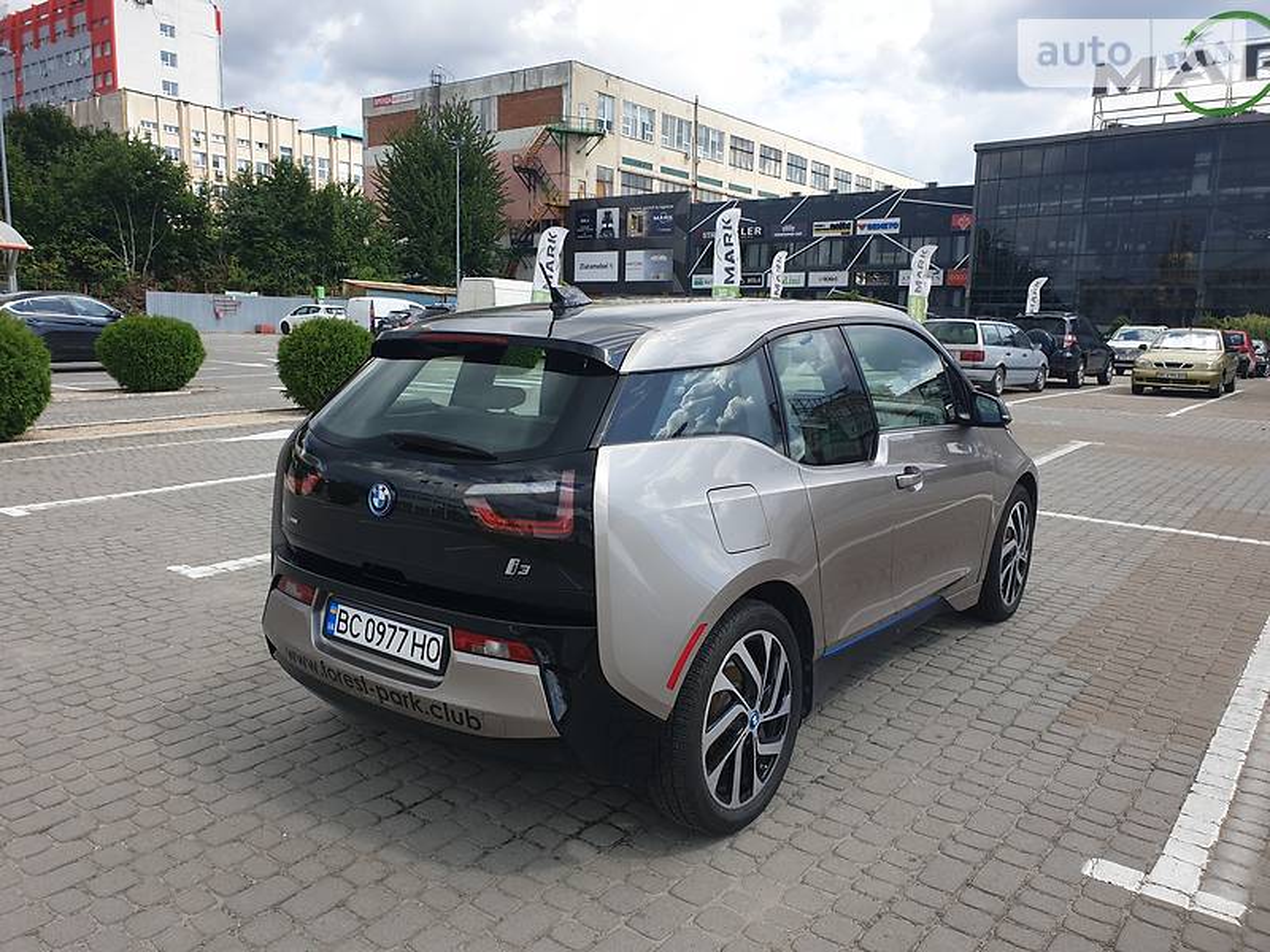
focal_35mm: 26
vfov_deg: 53.1
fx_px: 954
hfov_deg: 67.3
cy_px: 476
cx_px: 635
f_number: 2.4
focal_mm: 4.3
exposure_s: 1/955
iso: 50
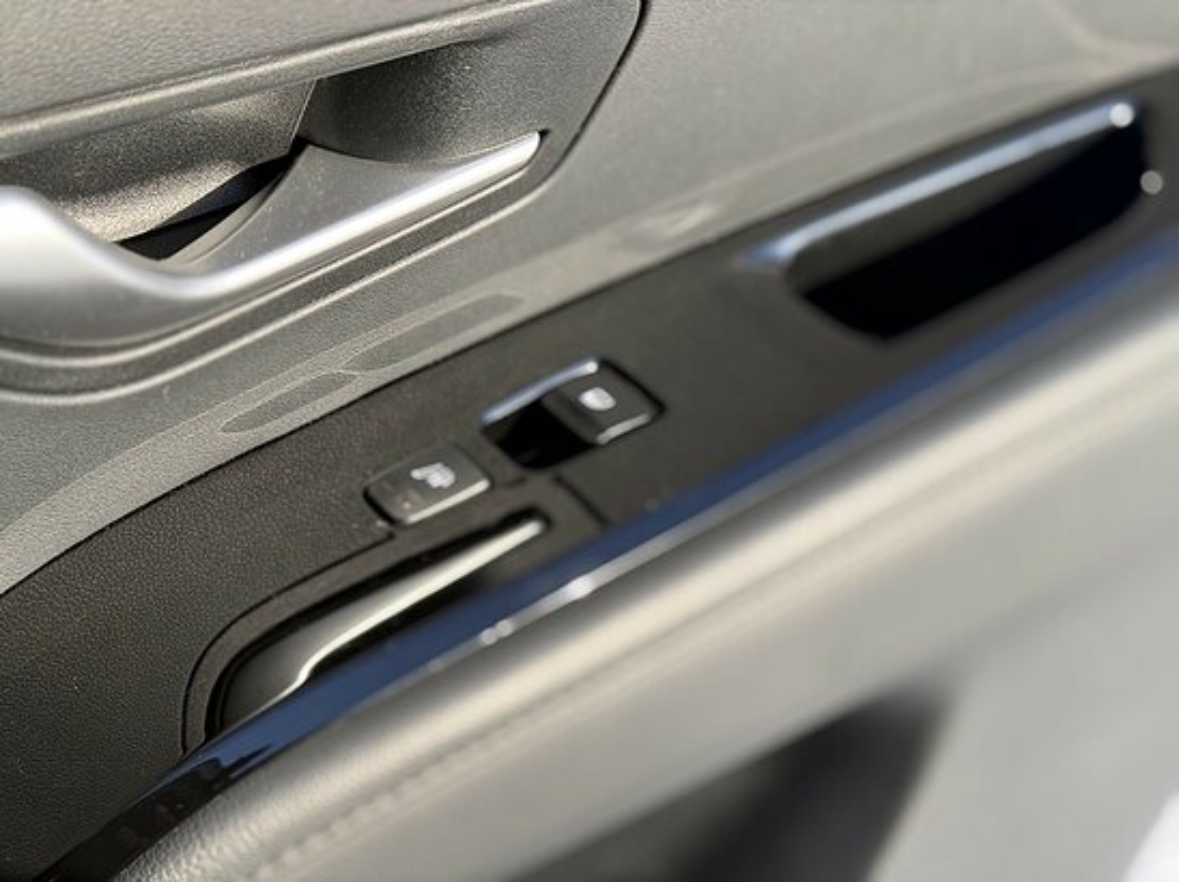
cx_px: 590
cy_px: 441
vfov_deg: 30.2
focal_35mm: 48
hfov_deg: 39.7
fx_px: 1633
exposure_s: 1/356
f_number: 1.78
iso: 64
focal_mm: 6.76
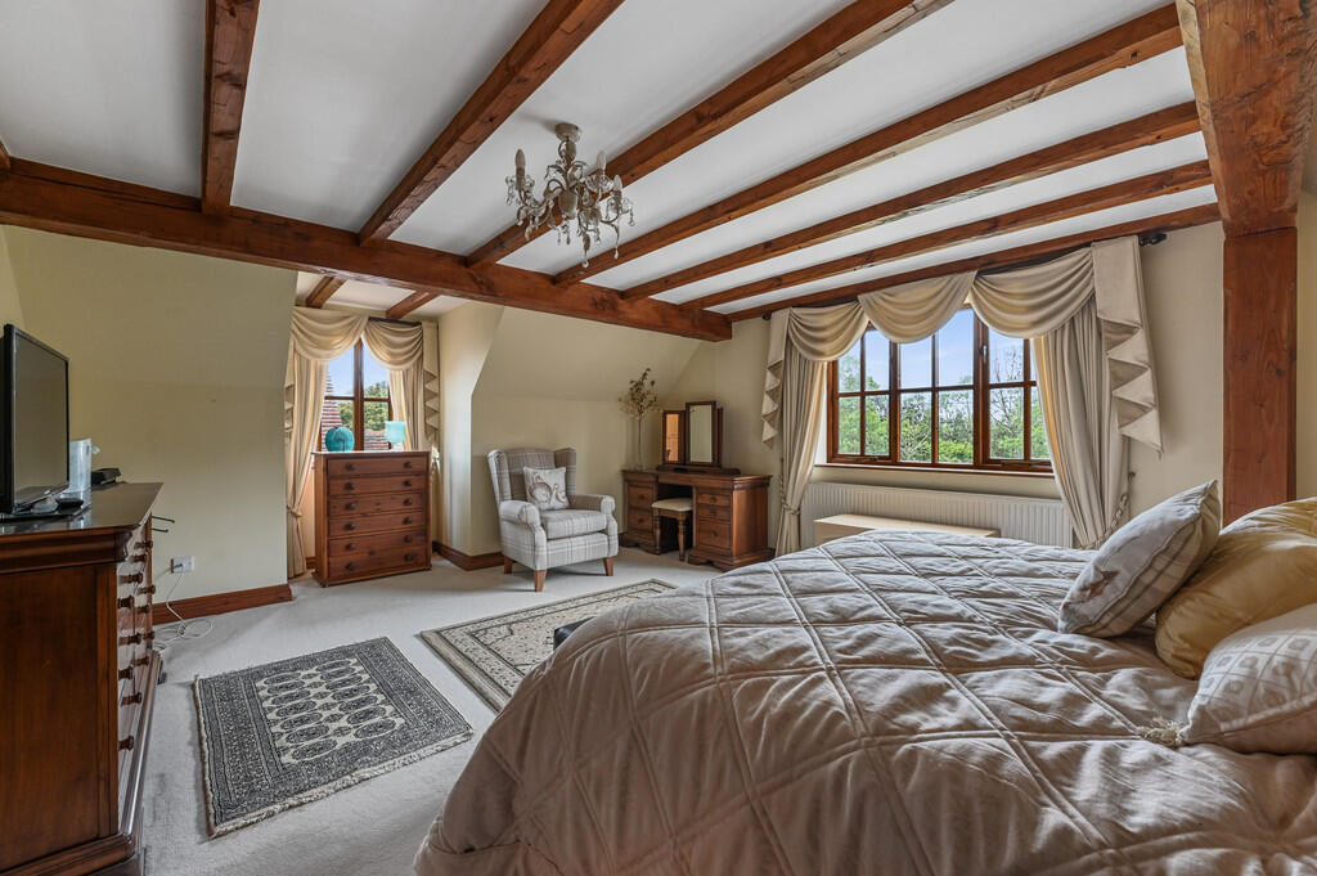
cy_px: 438
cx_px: 658
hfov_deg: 104.3
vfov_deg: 81.1
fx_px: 512
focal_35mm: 14
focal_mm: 14
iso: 400
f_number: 8
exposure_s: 1.6
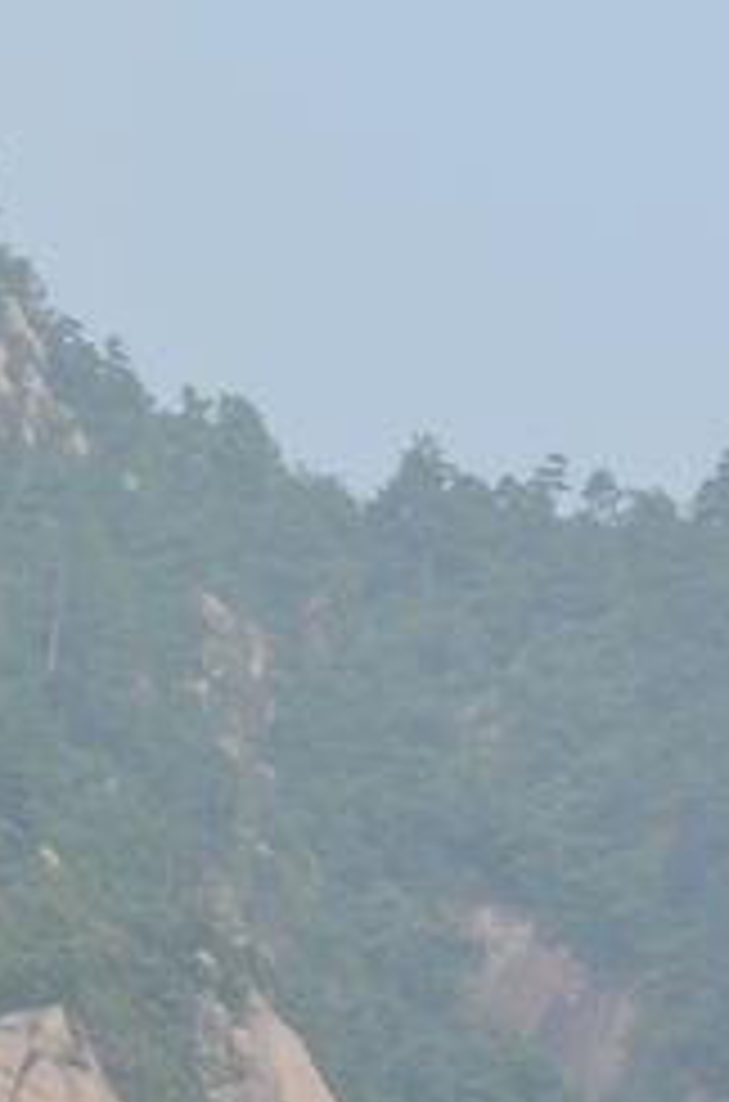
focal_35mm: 420
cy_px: 193
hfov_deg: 3.2
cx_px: -196
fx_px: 12829
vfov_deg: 4.9
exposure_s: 1/200
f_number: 10
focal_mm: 98
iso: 100
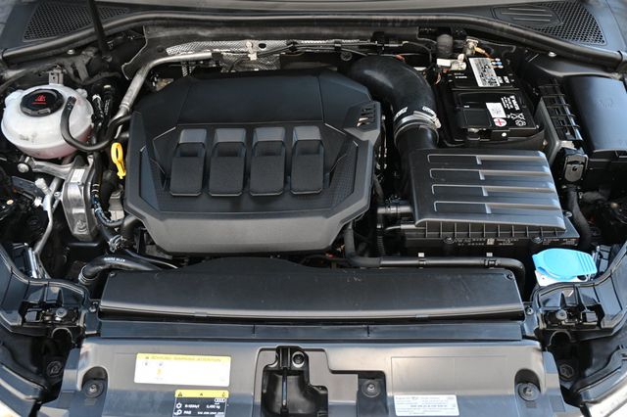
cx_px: 314
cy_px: 208
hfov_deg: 58.4
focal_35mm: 32
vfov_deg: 40.8
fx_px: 561
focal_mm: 21.5
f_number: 4
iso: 400
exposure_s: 1/200
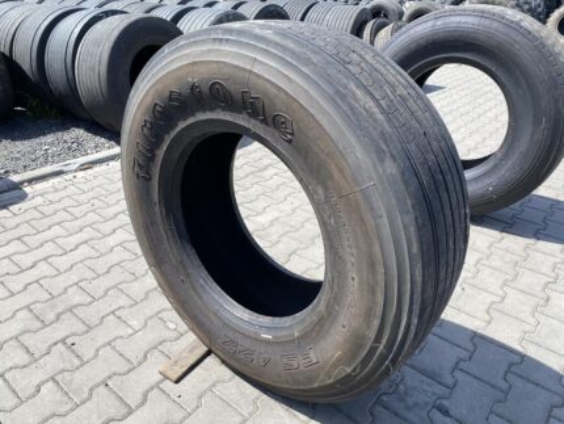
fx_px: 424
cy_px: 212
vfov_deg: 53.1
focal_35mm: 26
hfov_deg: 67.3
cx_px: 282
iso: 32
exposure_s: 1/1258
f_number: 1.8
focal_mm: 4.25
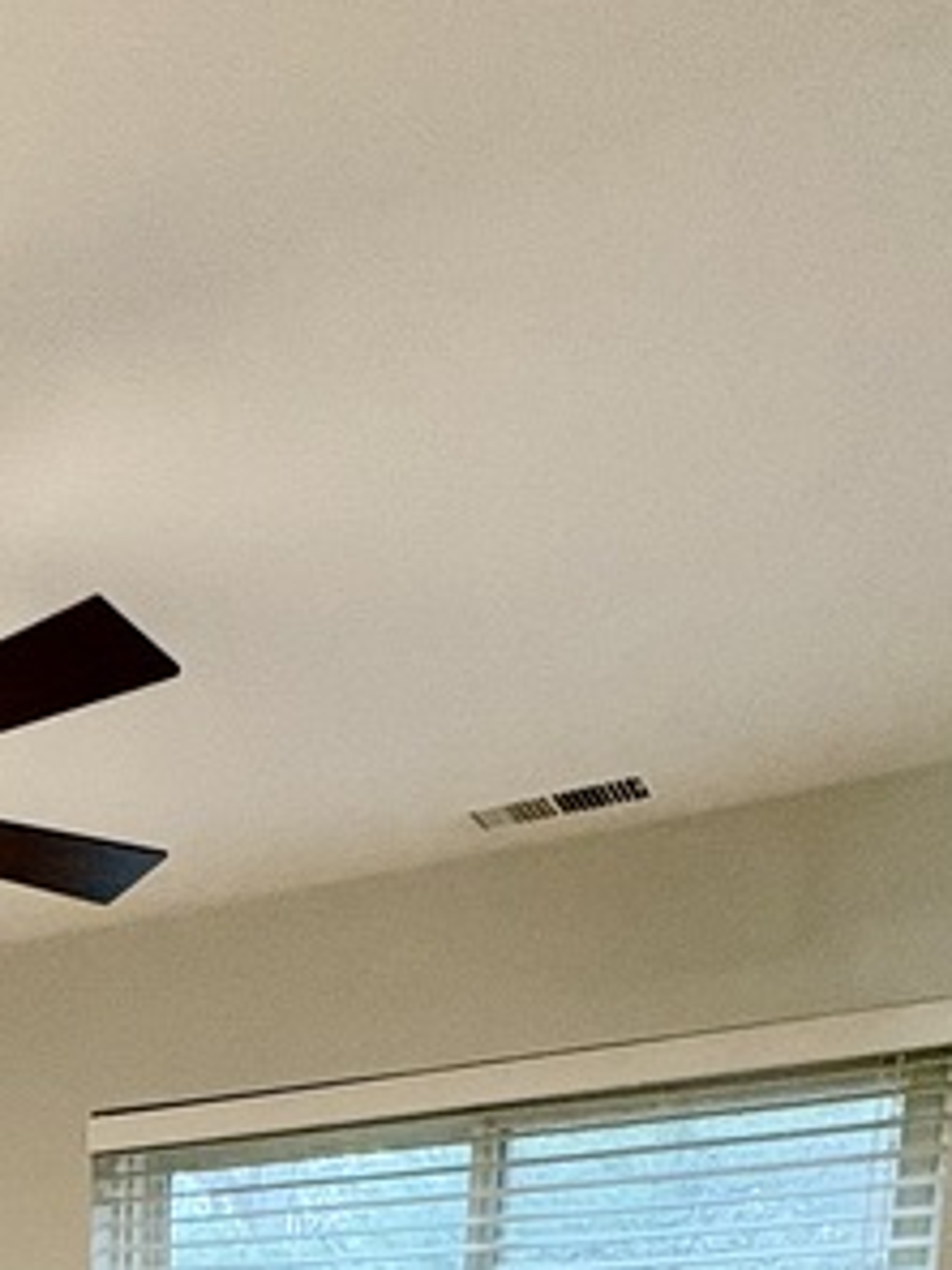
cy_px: 1884
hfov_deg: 25.7
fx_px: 1870
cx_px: -184
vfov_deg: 27.0
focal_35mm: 51
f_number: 2.2
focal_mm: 2.22
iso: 400
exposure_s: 1/60
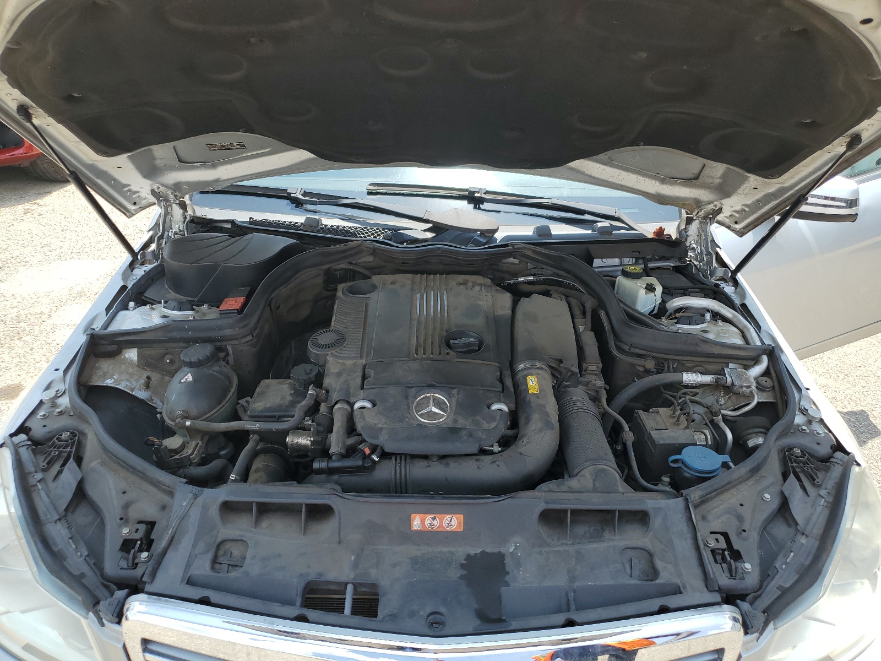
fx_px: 662
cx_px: 440
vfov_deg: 53.1
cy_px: 330
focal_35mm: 26
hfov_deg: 67.3
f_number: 1.5
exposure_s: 1/1111
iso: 50
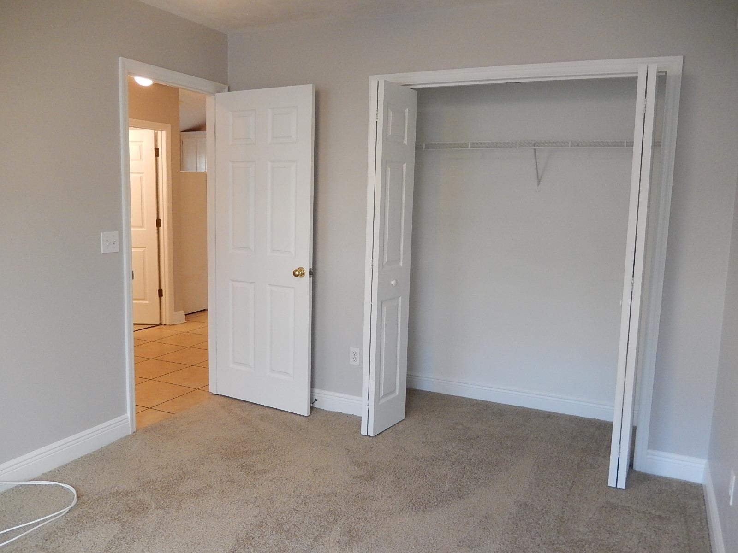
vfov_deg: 49.7
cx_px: 369
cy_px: 276
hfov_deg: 63.4
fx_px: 597
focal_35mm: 28
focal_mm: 5.1
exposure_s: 1/30
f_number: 3.6
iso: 400
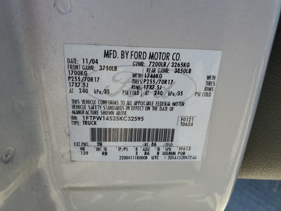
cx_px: 140
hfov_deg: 67.3
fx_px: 211
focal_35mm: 26
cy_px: 106
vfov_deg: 53.1
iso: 50
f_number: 1.5
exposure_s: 1/769
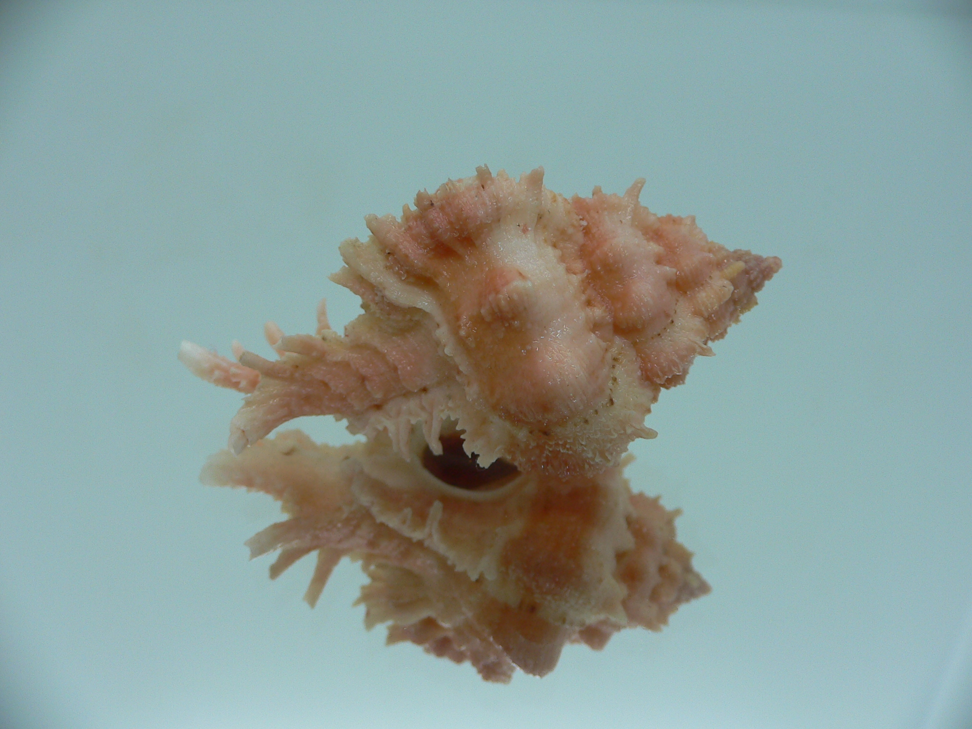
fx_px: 983
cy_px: 364
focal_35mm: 35
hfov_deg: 52.6
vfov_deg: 40.7
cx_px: 486
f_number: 2.8
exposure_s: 1/60
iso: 80
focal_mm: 4.6
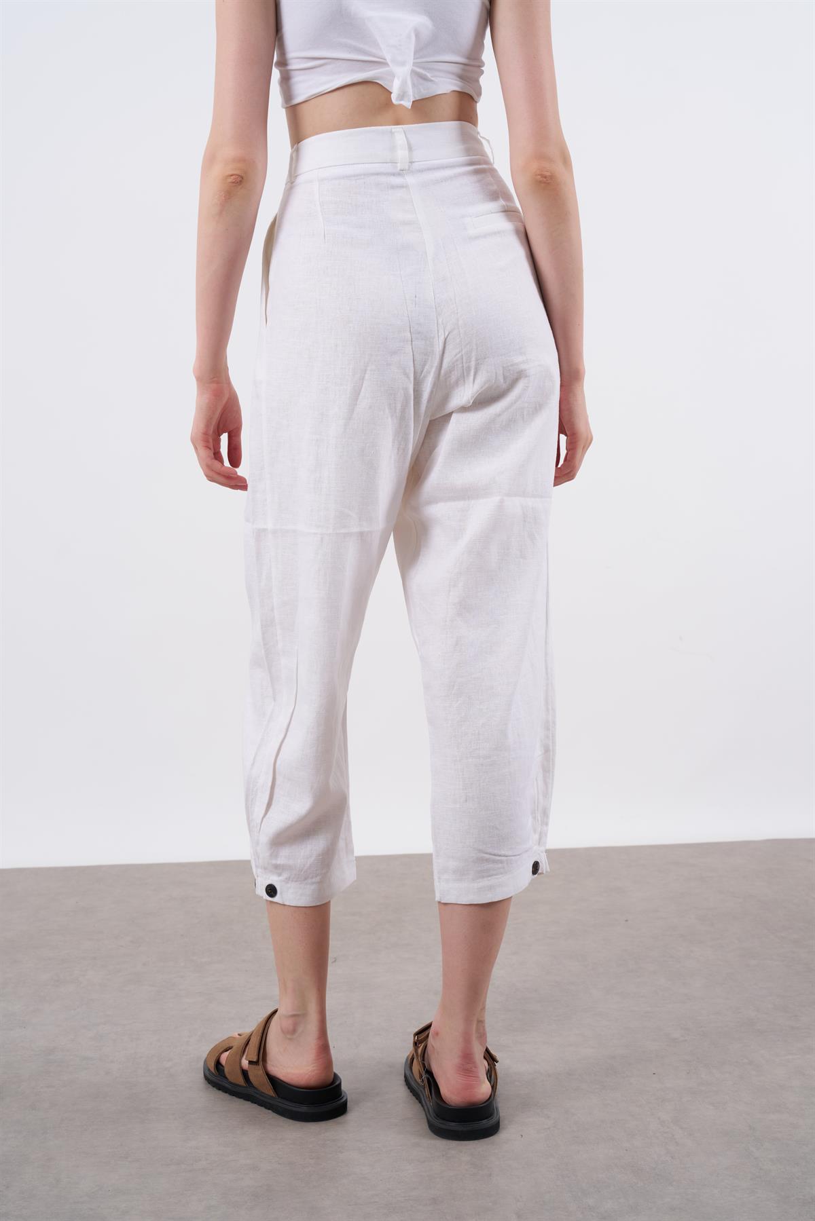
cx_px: 408
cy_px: 610
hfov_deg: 28.7
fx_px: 1595
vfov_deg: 41.9
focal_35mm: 47
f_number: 8
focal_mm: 47
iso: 160
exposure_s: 1/160
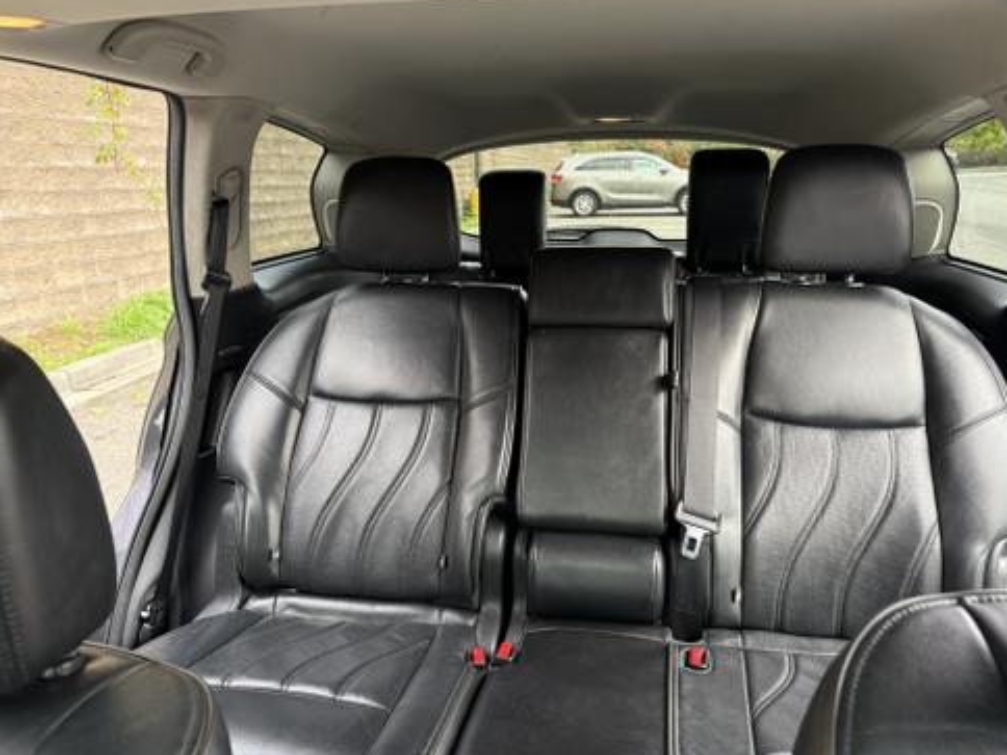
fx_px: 727
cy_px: 370
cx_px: 520
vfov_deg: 54.9
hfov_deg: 69.4
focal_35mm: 25
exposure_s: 1/121
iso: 125
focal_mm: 6.76
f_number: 1.78
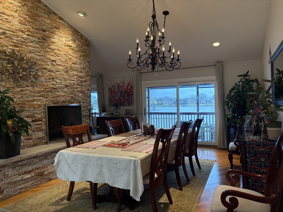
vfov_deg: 53.1
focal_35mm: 26
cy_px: 106
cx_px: 142
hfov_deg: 67.3
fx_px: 213
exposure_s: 1/120
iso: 250
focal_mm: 5.96
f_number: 1.6
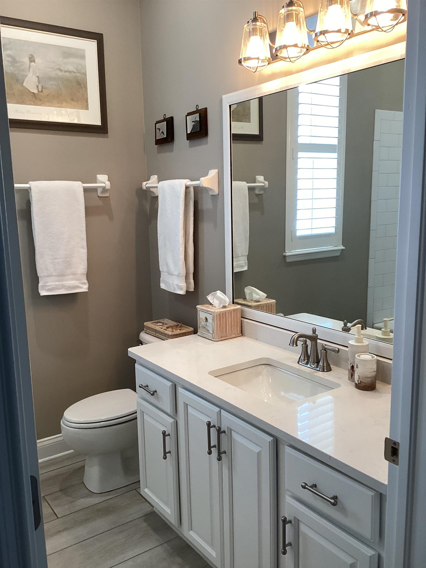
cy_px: 284
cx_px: 213
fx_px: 509
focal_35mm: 31
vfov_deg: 58.4
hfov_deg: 45.4
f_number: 2.4
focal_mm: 3.3
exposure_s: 1/60
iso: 100
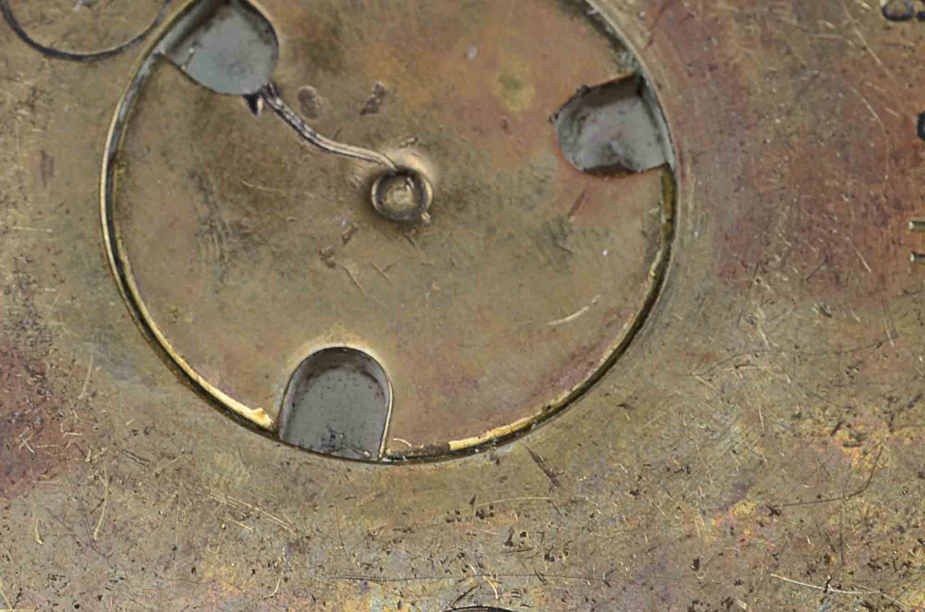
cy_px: 221
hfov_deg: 14.0
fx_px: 3769
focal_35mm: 147
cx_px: 402
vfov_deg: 9.3
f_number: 11
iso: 100
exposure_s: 1/80
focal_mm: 40
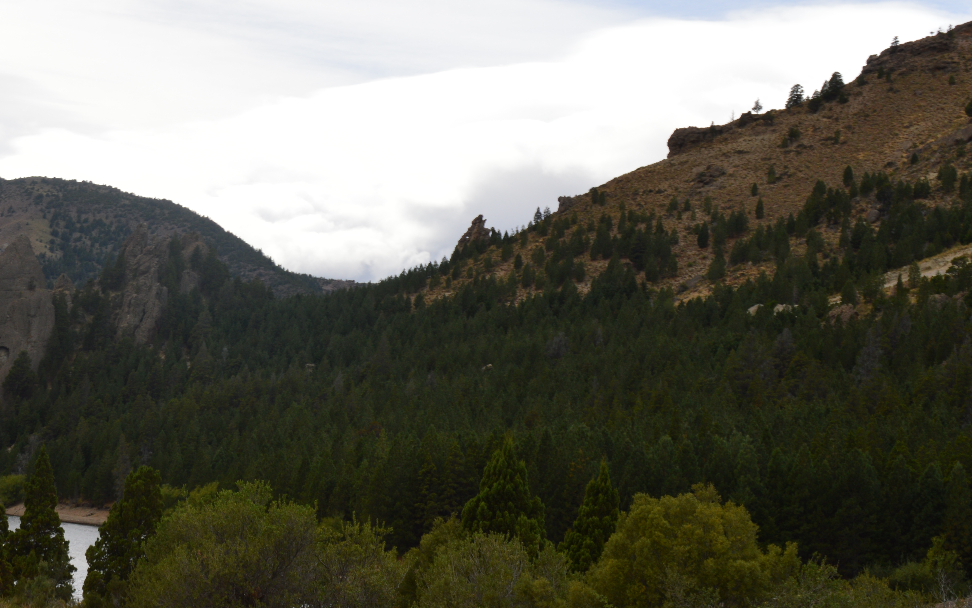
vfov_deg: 18.8
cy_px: 190
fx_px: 1828
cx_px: 238
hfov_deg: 29.3
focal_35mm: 69
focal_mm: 28
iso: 100
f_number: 9
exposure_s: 1/200
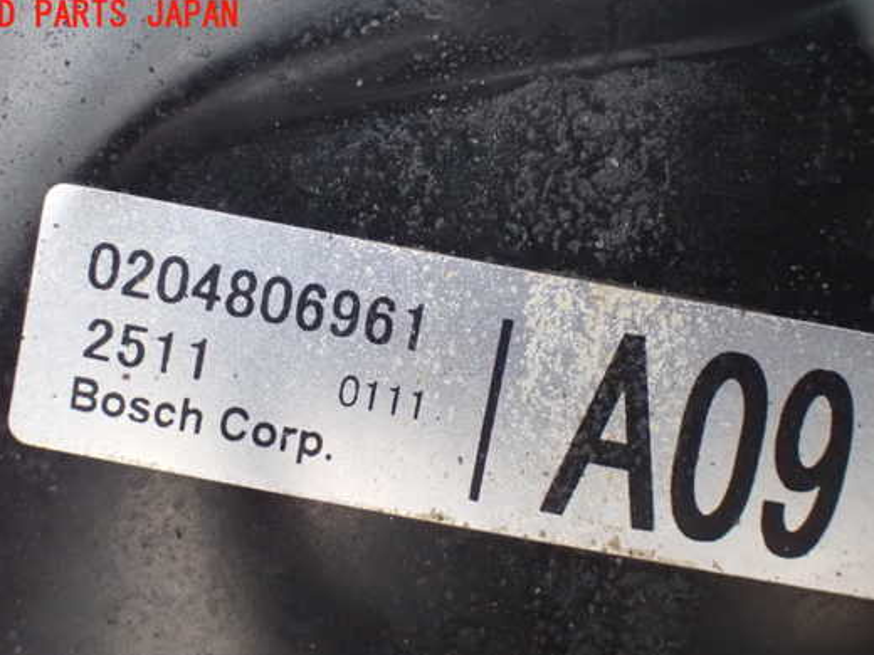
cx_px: 437
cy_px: 373
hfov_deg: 23.8
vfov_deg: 18.0
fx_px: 2070
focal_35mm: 82
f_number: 3.9
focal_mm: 12.73
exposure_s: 1/60
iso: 1600
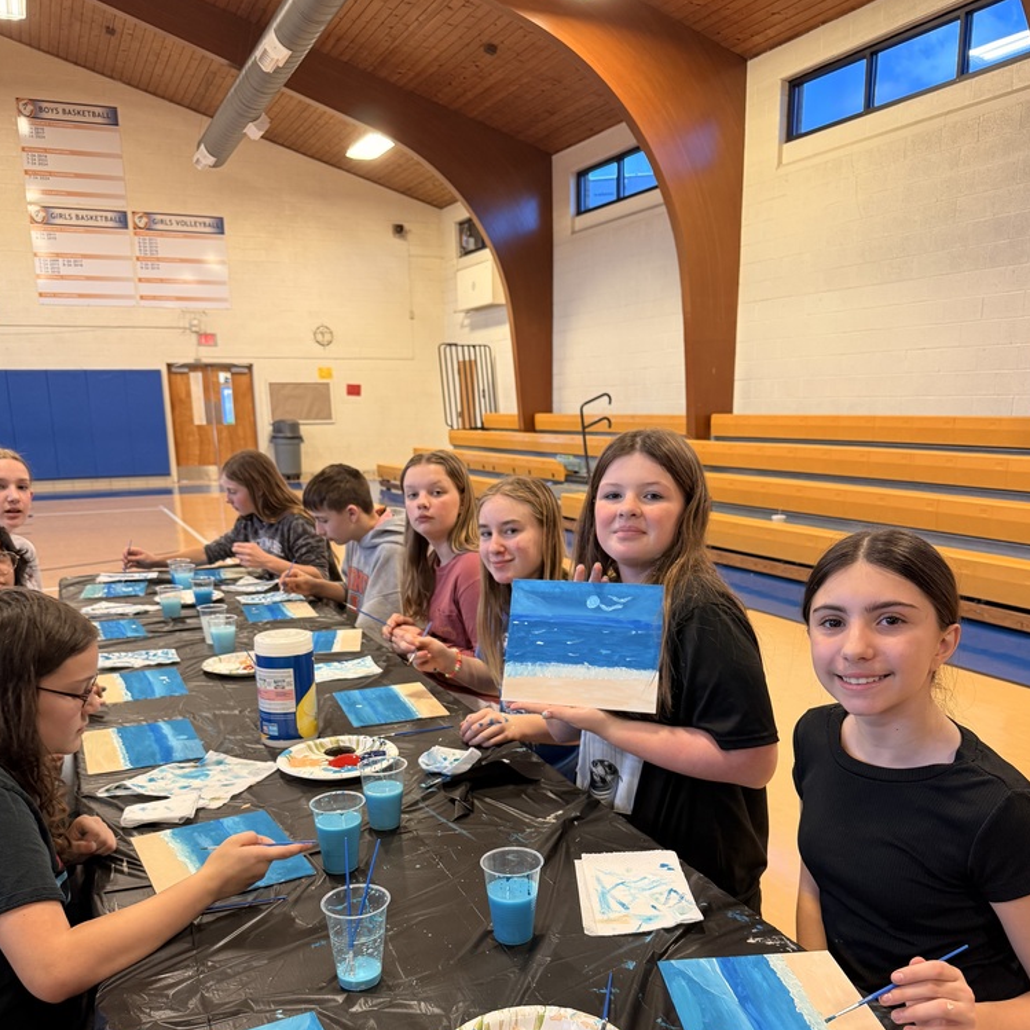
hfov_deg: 55.6
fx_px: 976
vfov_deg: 55.0
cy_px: 646
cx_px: 518
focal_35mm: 29
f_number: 1.78
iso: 160
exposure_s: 1/60
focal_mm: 6.76
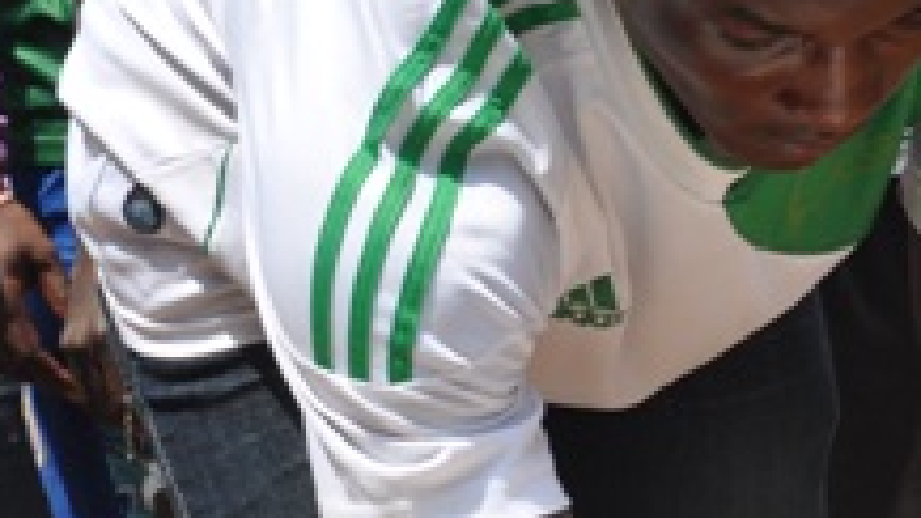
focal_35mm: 259
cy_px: -369
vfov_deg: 4.6
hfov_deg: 8.3
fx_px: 6324
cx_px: 66
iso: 500
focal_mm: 50
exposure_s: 1/500
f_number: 11
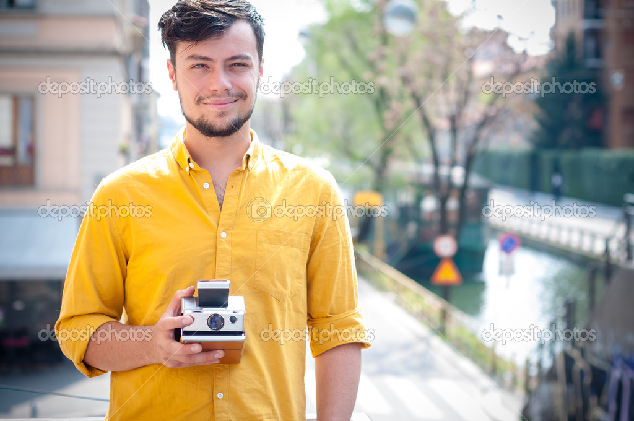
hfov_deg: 27.0
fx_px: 1319
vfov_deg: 18.1
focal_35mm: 75
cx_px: 317
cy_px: 210
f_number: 2.8
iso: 100
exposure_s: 1/320
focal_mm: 50
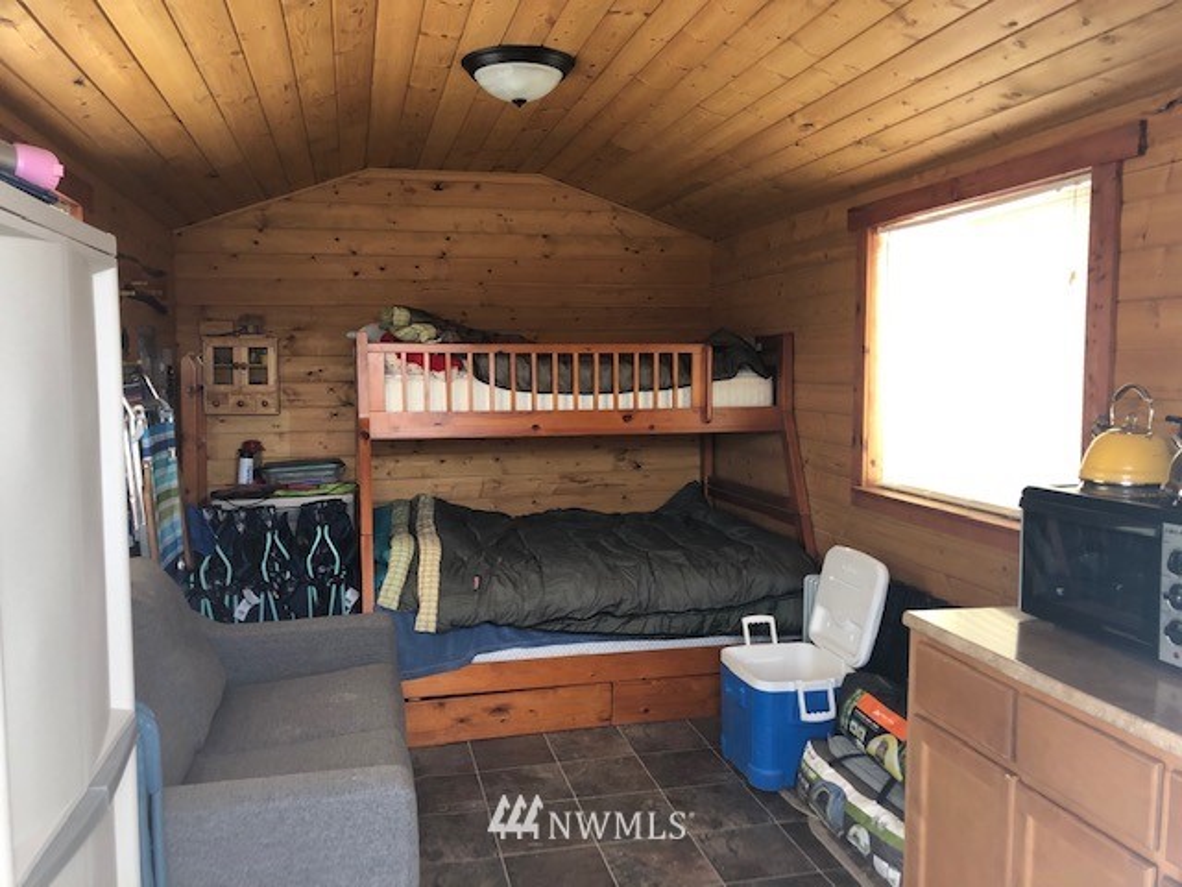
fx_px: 956
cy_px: 444
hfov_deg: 63.4
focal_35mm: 28
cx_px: 591
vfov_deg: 49.7
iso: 32
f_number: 1.8
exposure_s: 1/30
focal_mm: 3.99
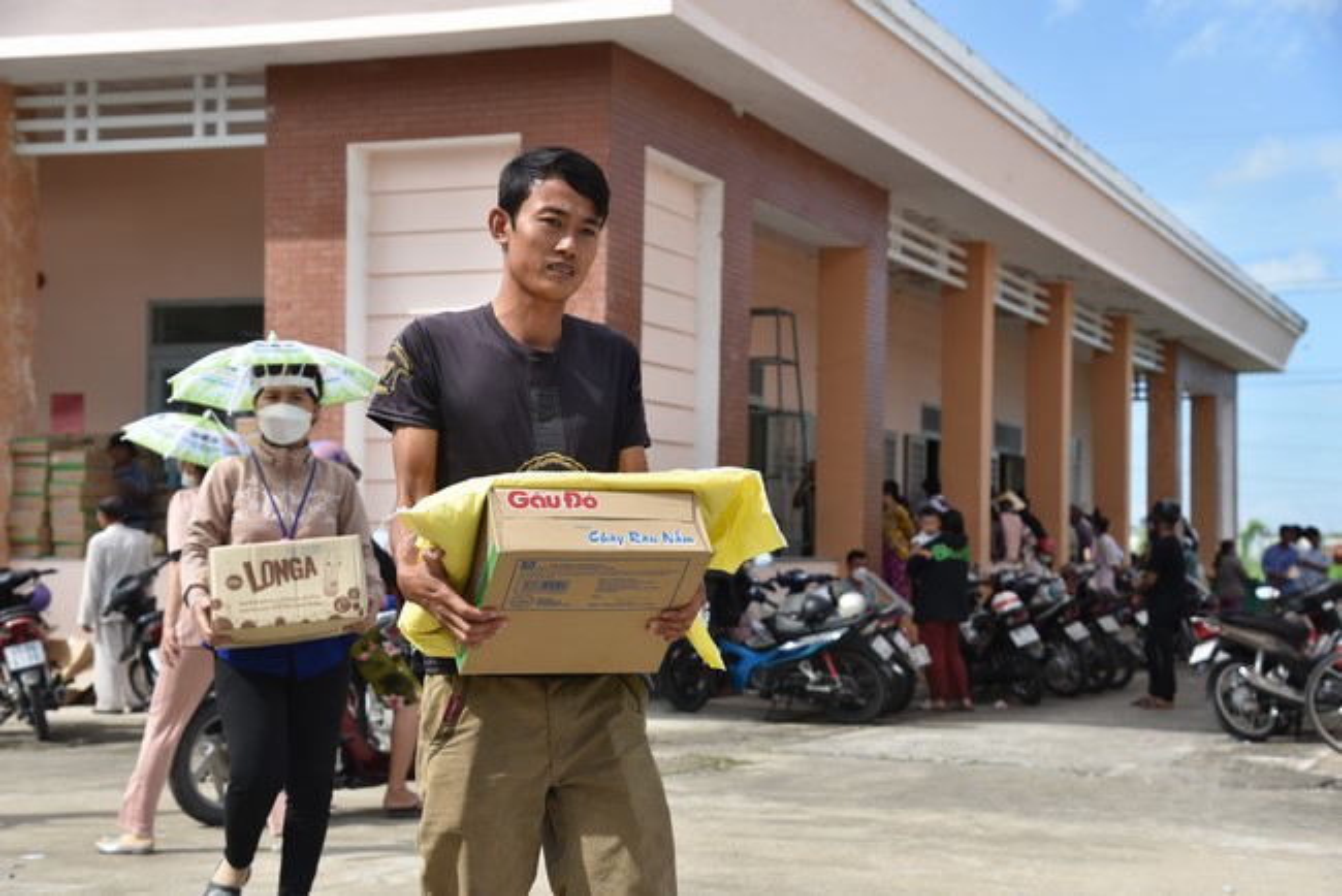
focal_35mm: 62
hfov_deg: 32.4
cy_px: 448
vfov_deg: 21.9
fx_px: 2312
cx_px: 671
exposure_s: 1/500
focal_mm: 62
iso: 200
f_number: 5.6
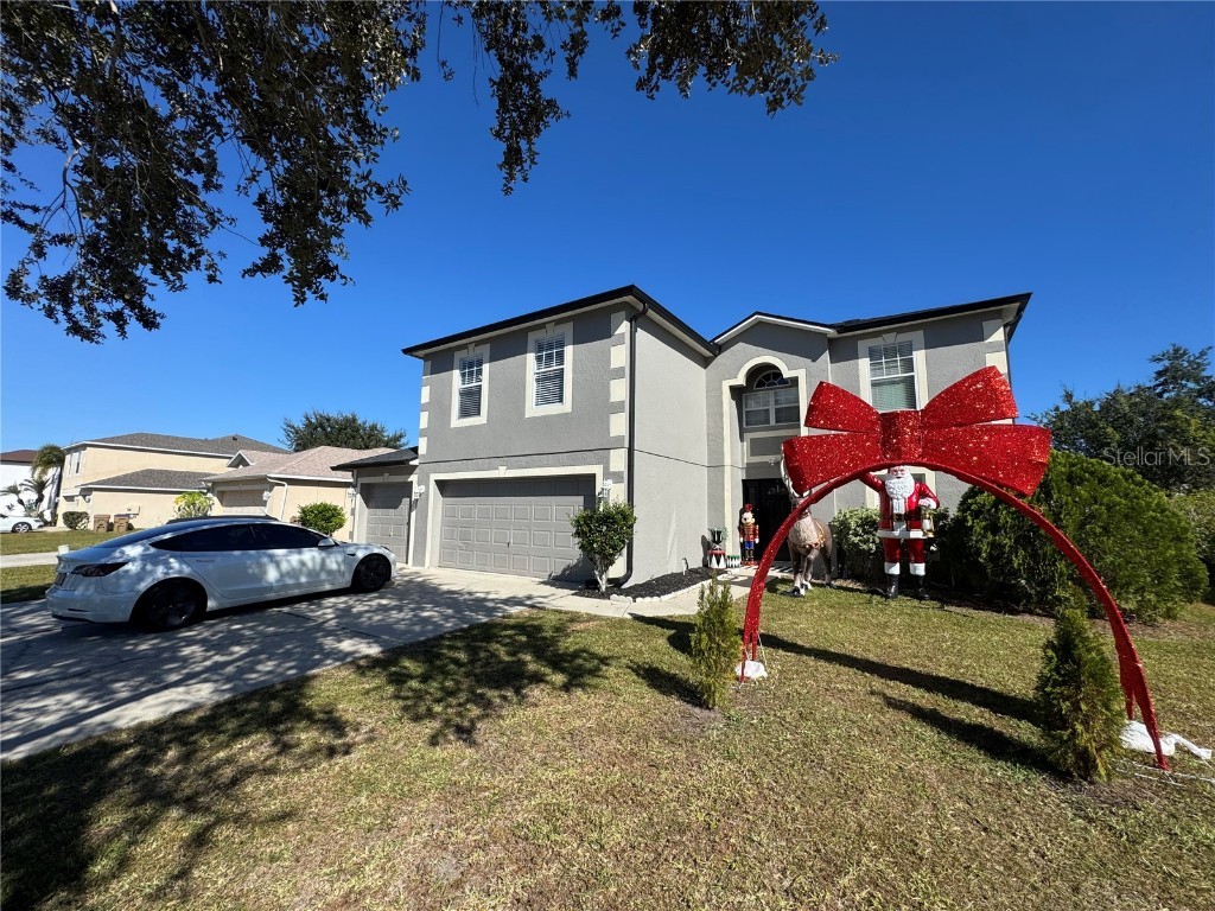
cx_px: 608
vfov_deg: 85.7
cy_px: 456
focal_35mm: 14
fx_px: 491
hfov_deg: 102.1
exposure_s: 1/2273
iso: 50
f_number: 2.2
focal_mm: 2.22
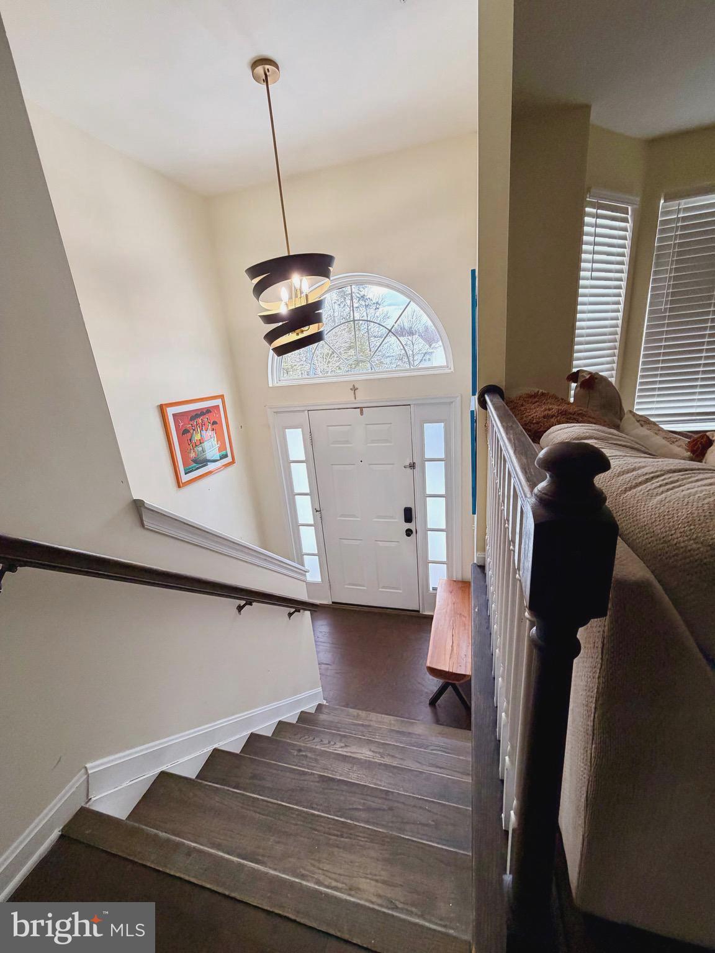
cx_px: 358
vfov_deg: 102.1
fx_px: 386
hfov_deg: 85.7
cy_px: 476
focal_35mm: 14
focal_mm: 2.22
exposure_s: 1/120
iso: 125
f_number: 2.2
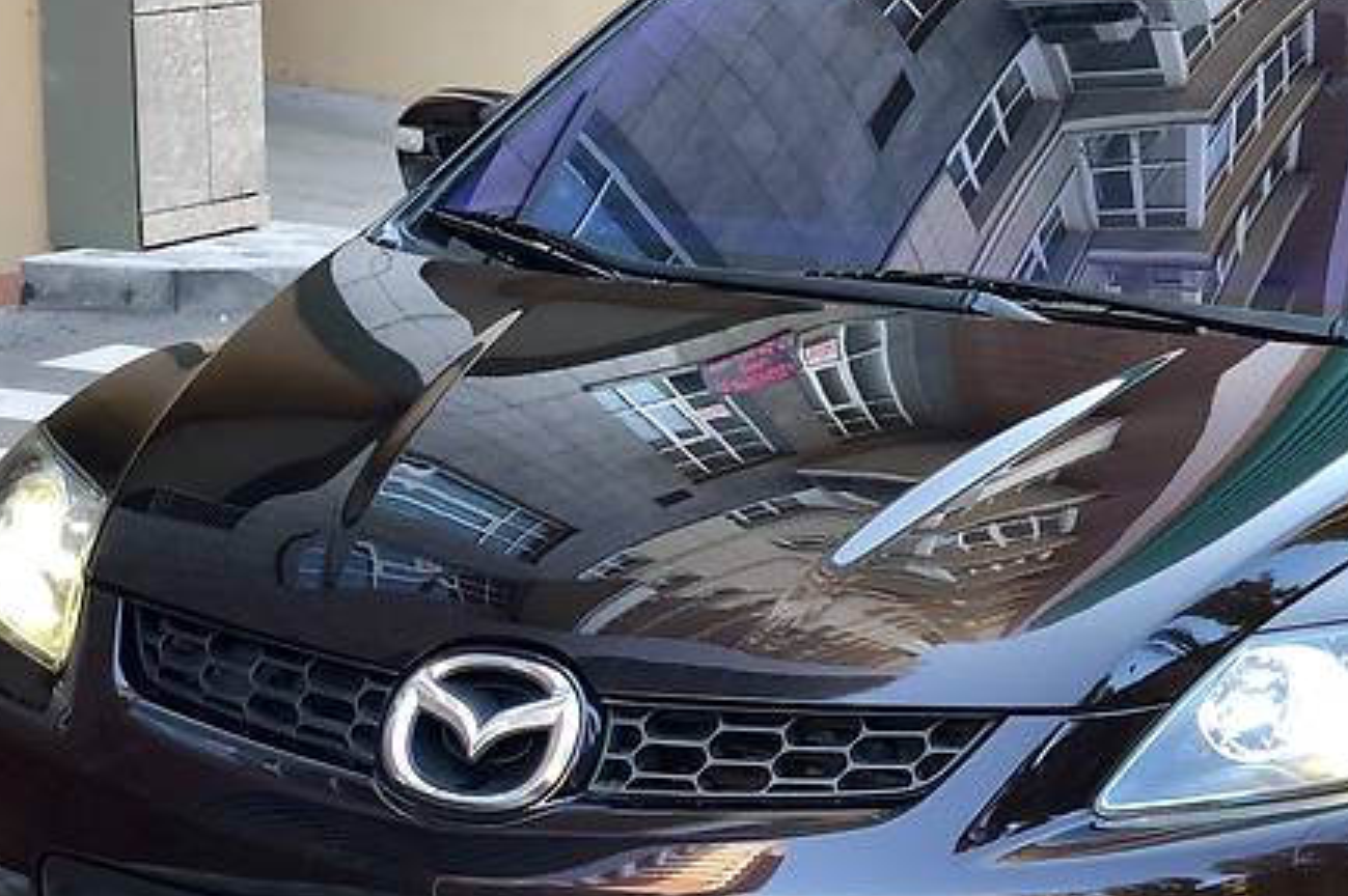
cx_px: 1021
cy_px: 691
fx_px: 3741
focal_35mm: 100
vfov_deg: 13.6
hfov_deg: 20.3
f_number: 2.4
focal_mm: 6
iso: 40
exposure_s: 1/50
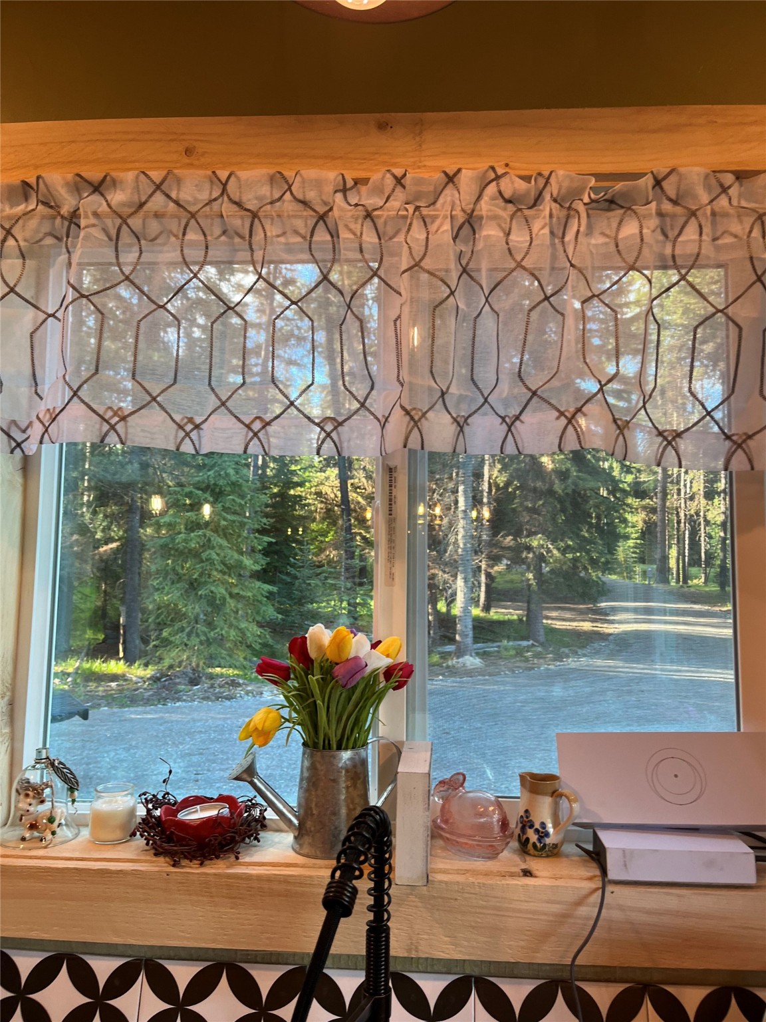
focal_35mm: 26
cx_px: 383
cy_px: 511
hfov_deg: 53.1
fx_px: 767
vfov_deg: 67.3
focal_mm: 5.1
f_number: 1.6
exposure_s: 1/120
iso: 80
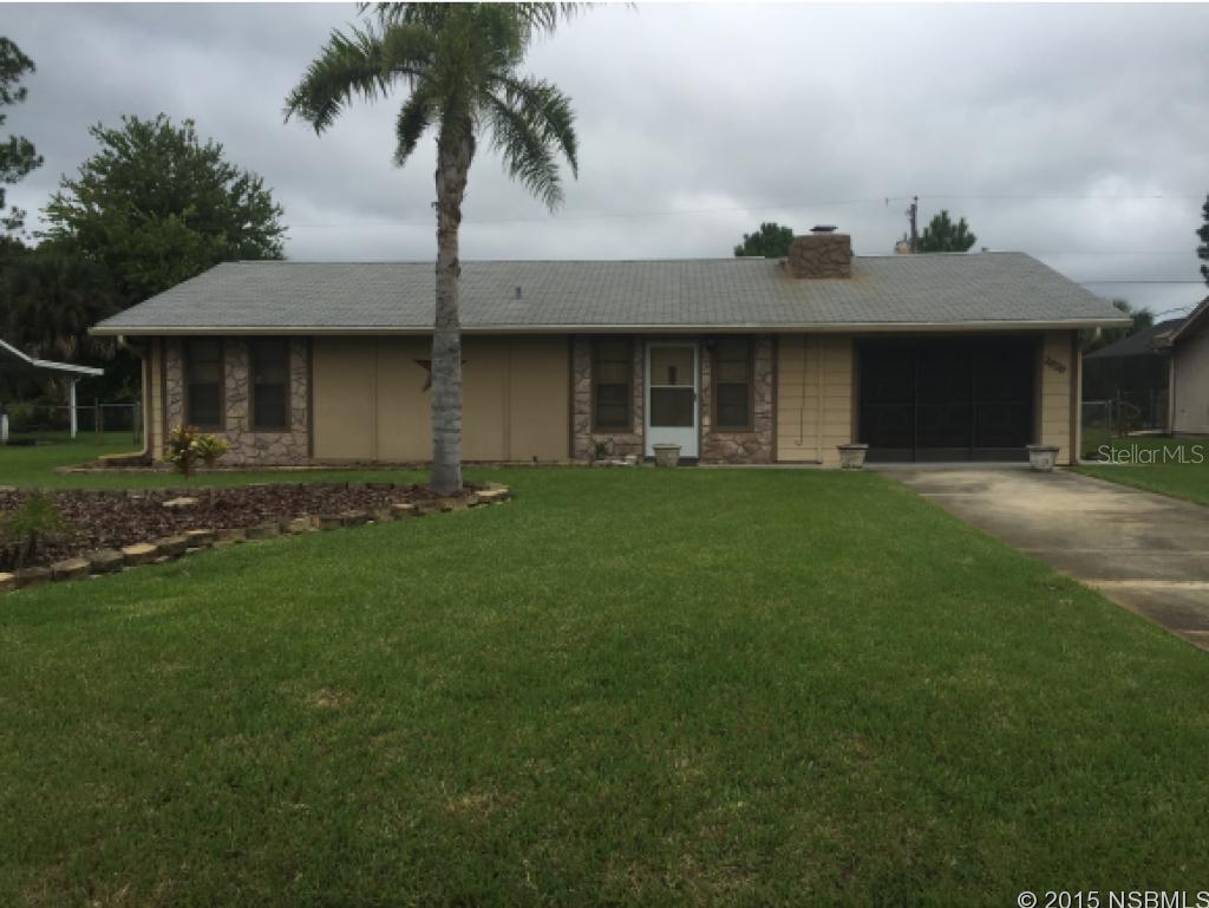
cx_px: 604
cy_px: 454
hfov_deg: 61.6
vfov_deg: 48.3
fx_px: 1013
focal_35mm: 29
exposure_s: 1/1099
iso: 32
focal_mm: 4.15
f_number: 2.2
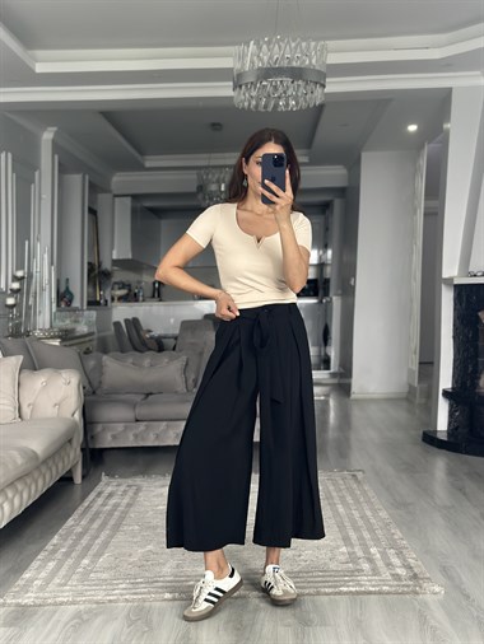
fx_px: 894
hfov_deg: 30.3
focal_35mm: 48
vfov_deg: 39.6
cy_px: 322
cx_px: 242
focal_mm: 6.86
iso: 250
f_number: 1.78
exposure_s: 1/60
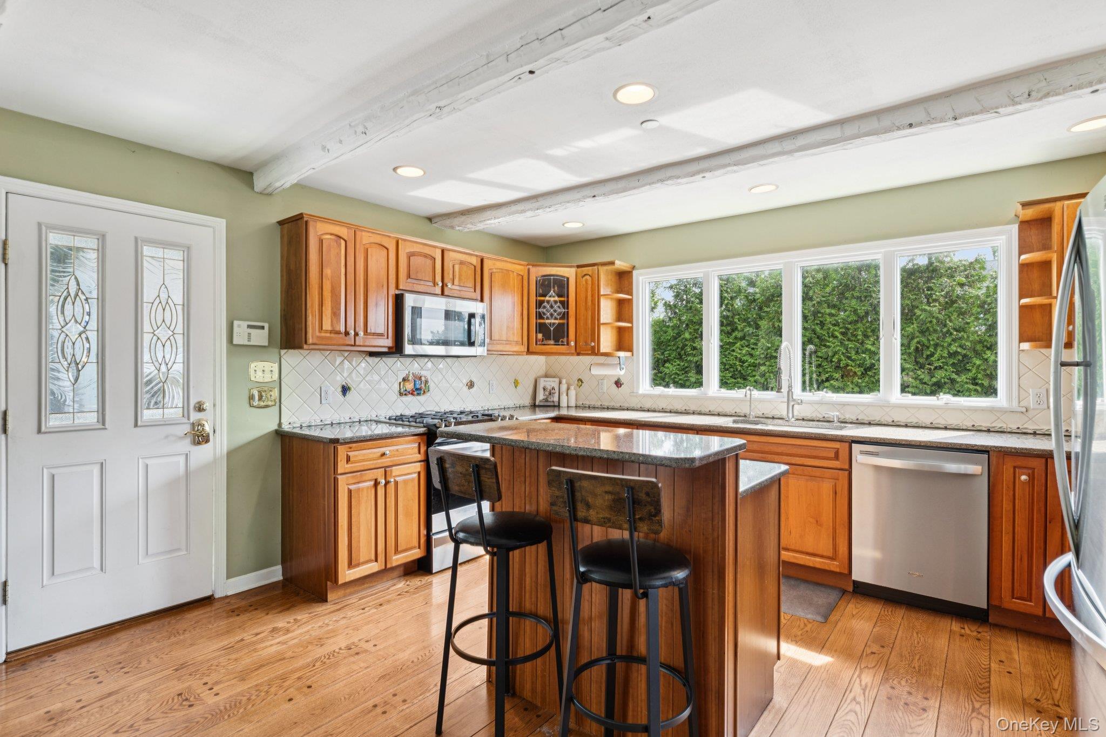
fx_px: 522
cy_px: 368
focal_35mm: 17
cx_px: 553
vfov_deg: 70.4
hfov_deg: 93.3
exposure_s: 1/10
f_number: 9
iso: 200
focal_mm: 17
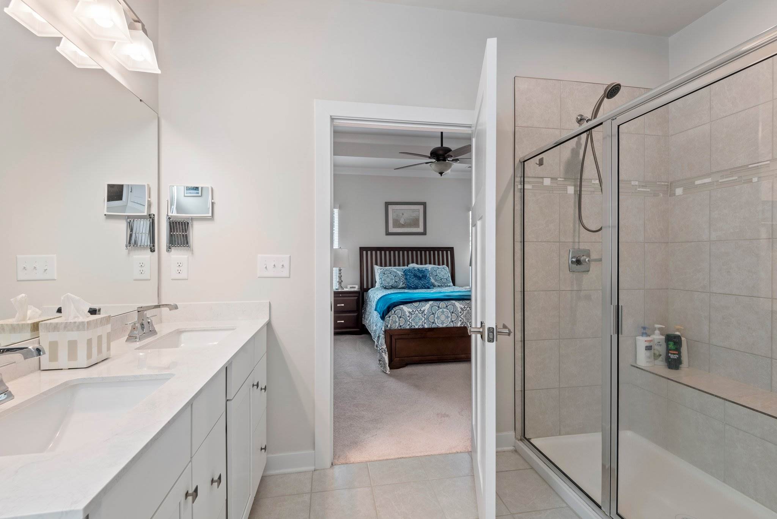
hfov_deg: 96.7
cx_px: 388
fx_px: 345
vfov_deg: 73.8
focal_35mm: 16
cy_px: 260
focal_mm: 16
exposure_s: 1
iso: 200
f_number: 11
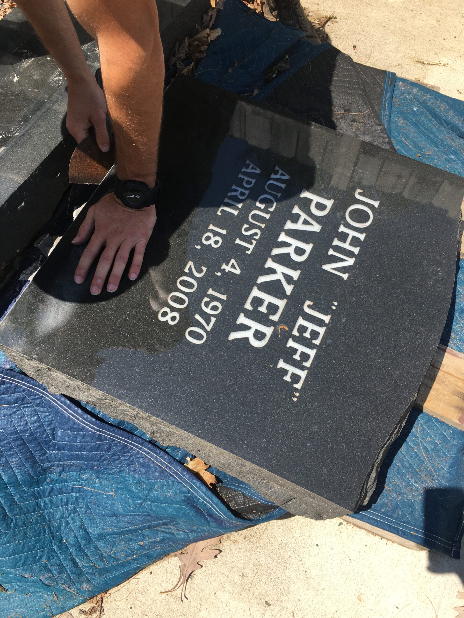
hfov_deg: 48.2
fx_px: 518
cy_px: 309
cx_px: 232
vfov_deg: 61.7
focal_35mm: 29
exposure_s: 1/1221
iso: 25
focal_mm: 4.15
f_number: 2.2
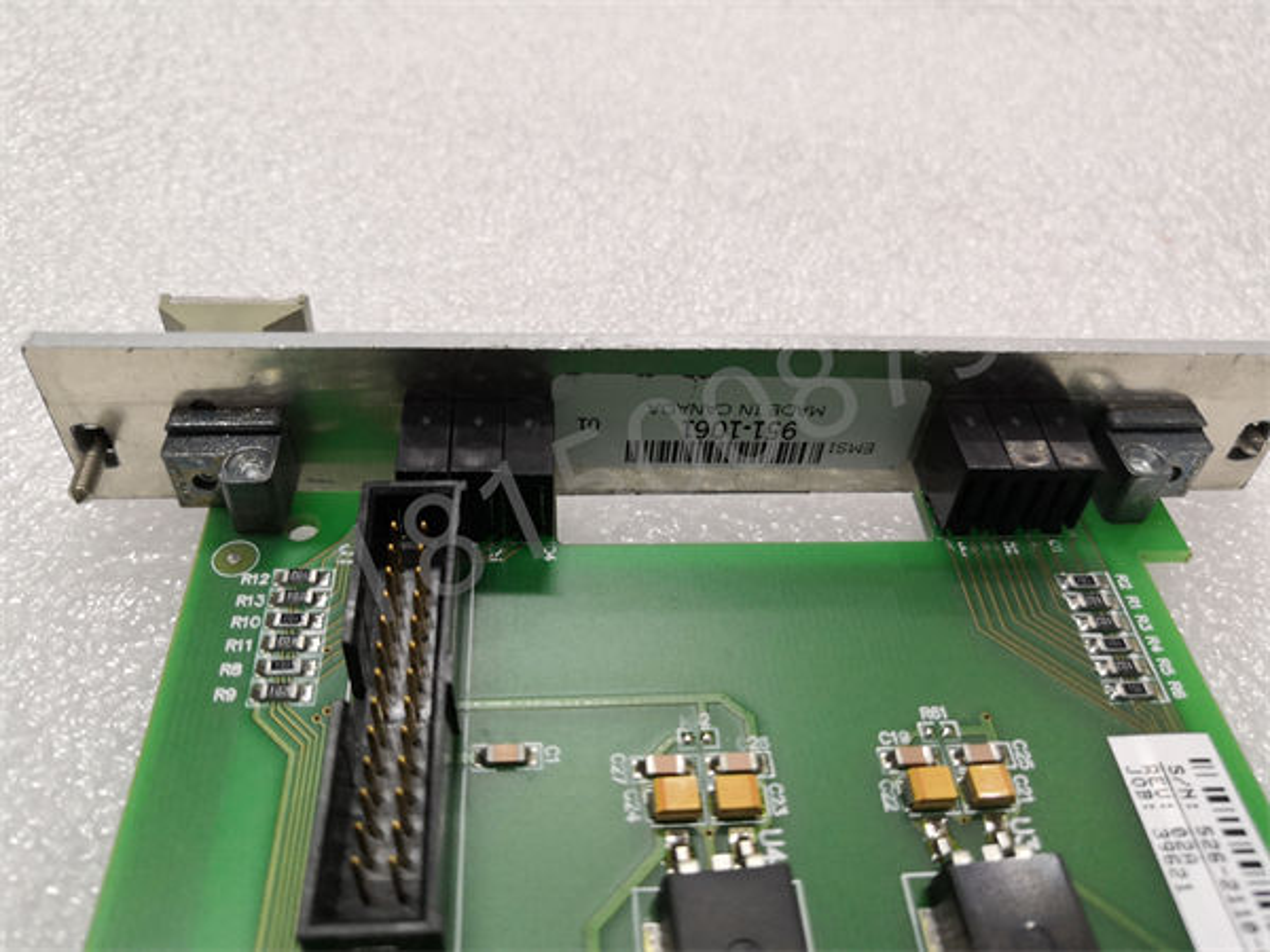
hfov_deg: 65.3
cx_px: 635
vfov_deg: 51.4
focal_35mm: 27
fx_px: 991
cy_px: 476
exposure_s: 1/50
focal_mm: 3.95
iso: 200
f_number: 1.8
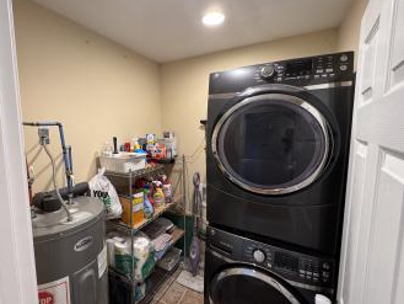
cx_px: 174
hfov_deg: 90.5
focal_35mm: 17
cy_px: 151
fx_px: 198
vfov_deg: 74.8
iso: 320
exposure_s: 1/60
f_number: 2.2
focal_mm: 2.22
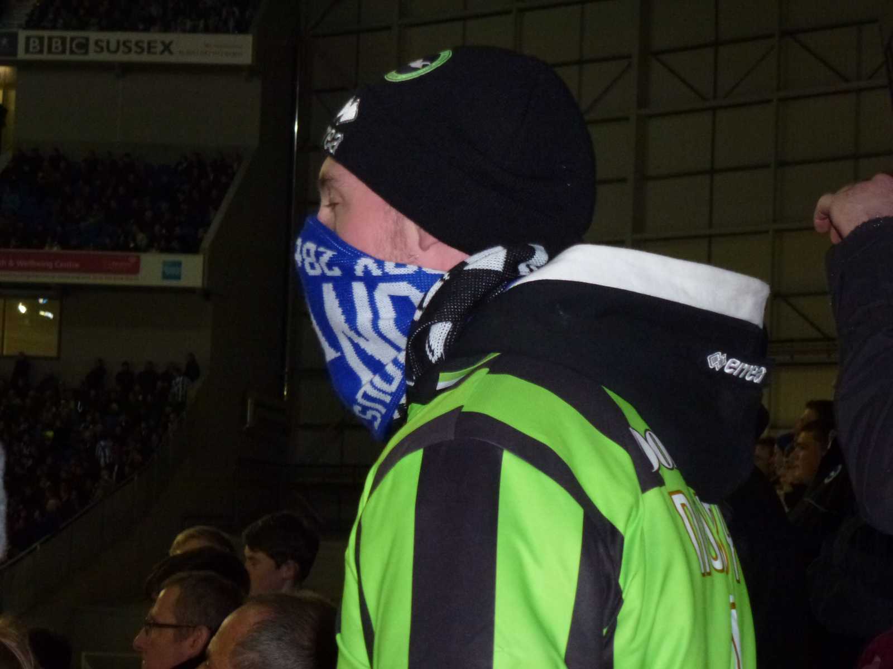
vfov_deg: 16.6
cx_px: 446
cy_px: 334
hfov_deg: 22.0
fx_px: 2296
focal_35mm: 89
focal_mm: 16
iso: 500
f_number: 4.9
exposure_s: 1/60
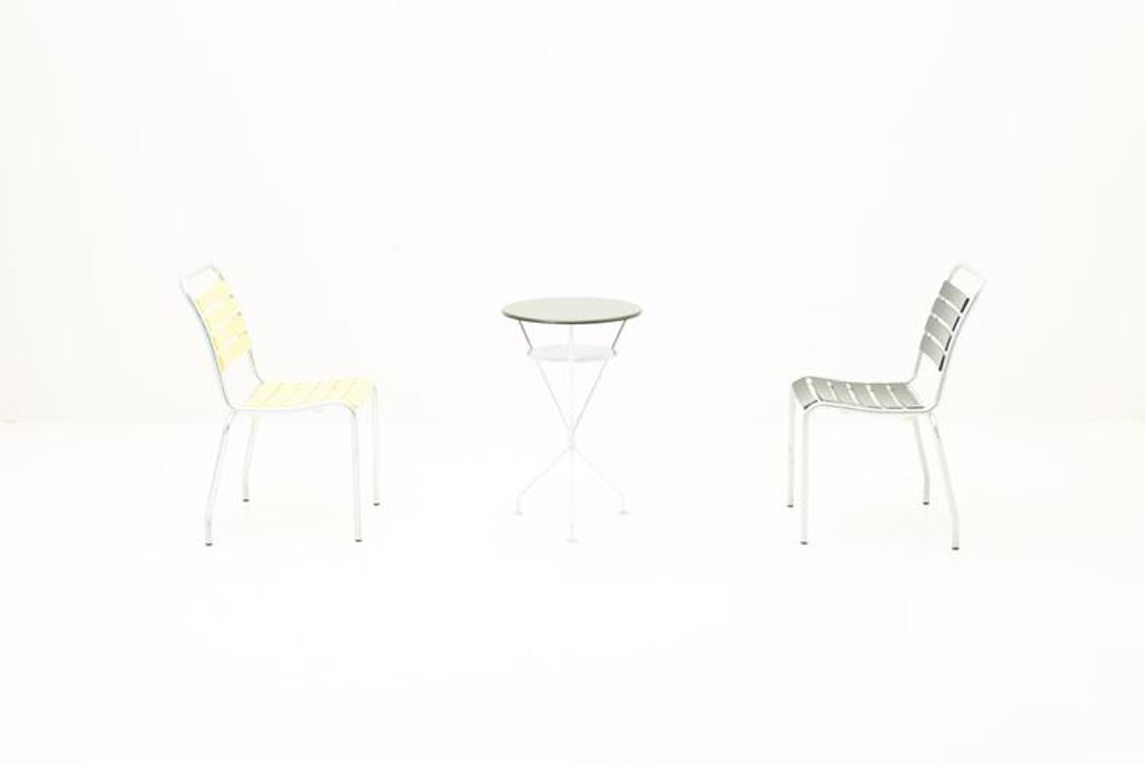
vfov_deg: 25.8
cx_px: 572
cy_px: 382
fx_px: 1670
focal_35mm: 52
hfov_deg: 37.8
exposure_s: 1.3
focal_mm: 35
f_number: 13
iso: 100
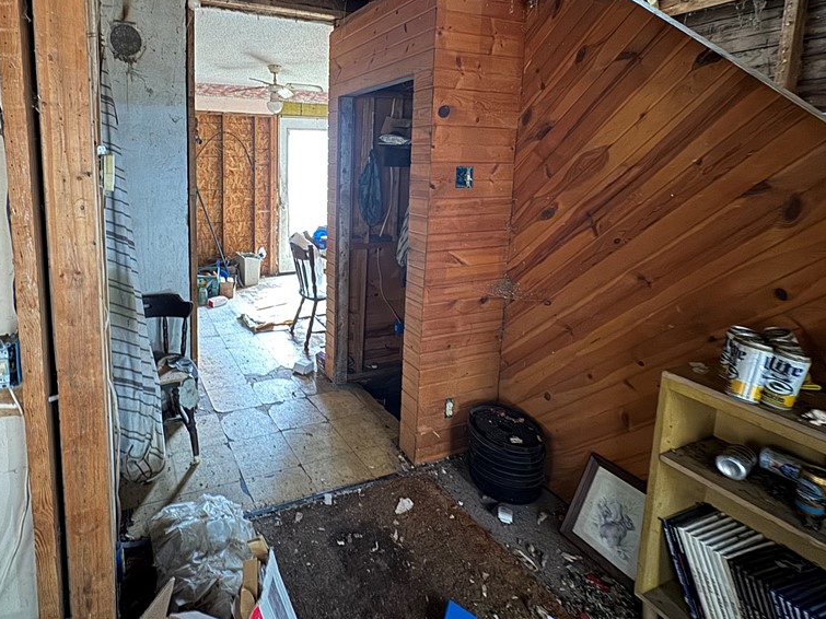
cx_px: 284
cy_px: 218
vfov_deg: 67.2
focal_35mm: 19
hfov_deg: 82.2
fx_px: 453
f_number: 2.2
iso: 1250
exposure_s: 1/11
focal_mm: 2.22
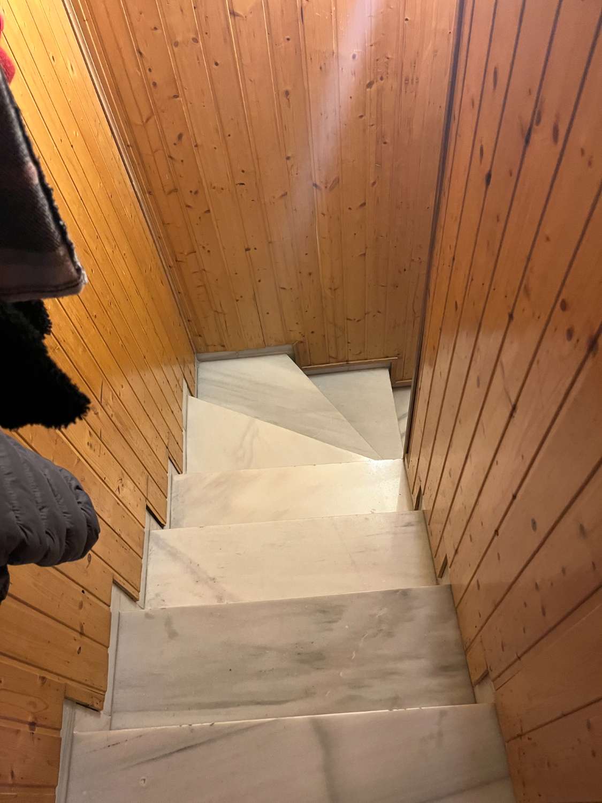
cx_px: 301
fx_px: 603
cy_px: 402
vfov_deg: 67.3
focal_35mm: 26
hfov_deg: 53.1
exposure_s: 1/50
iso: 400
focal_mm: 5.1
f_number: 1.6
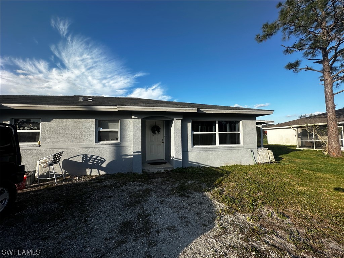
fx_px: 139
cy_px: 129
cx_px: 172
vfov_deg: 85.7
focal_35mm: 14
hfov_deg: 102.1
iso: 50
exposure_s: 1/1125
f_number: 2.2
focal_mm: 2.22
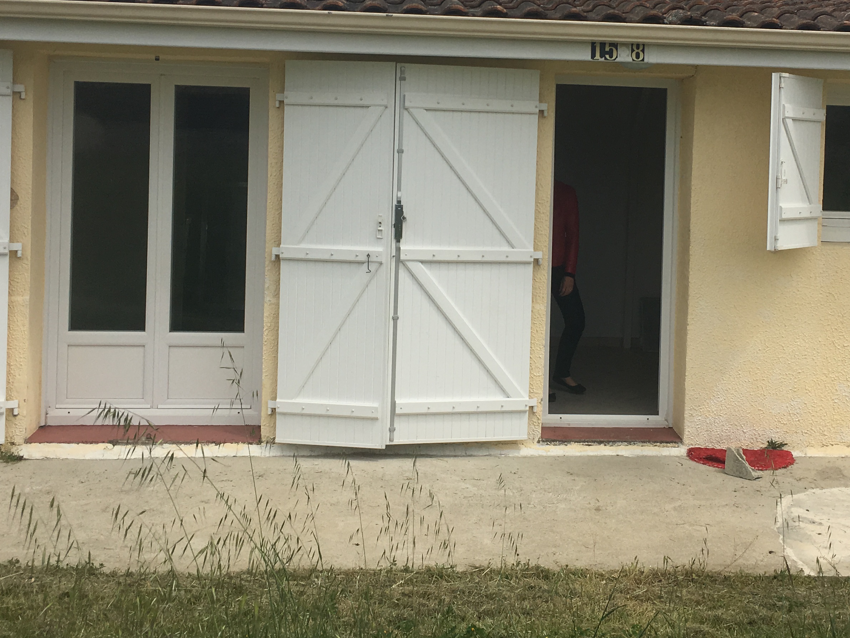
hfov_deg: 38.8
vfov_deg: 29.4
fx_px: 1203
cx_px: 508
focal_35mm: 49
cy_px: 190
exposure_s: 1/2849
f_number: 2.2
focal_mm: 4.15
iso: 25
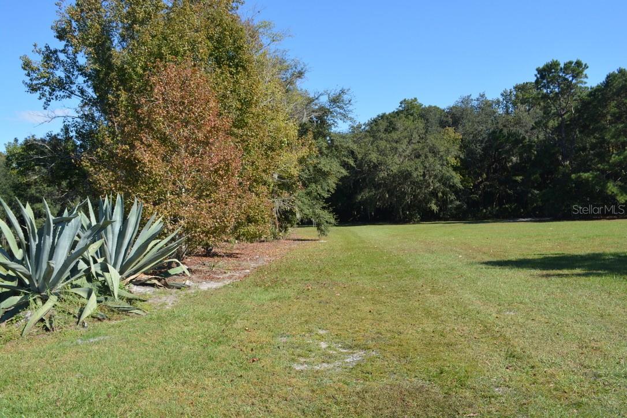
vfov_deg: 43.6
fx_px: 522
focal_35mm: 30
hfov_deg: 61.9
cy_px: 209
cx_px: 314
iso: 180
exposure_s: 1/250
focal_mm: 20
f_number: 8
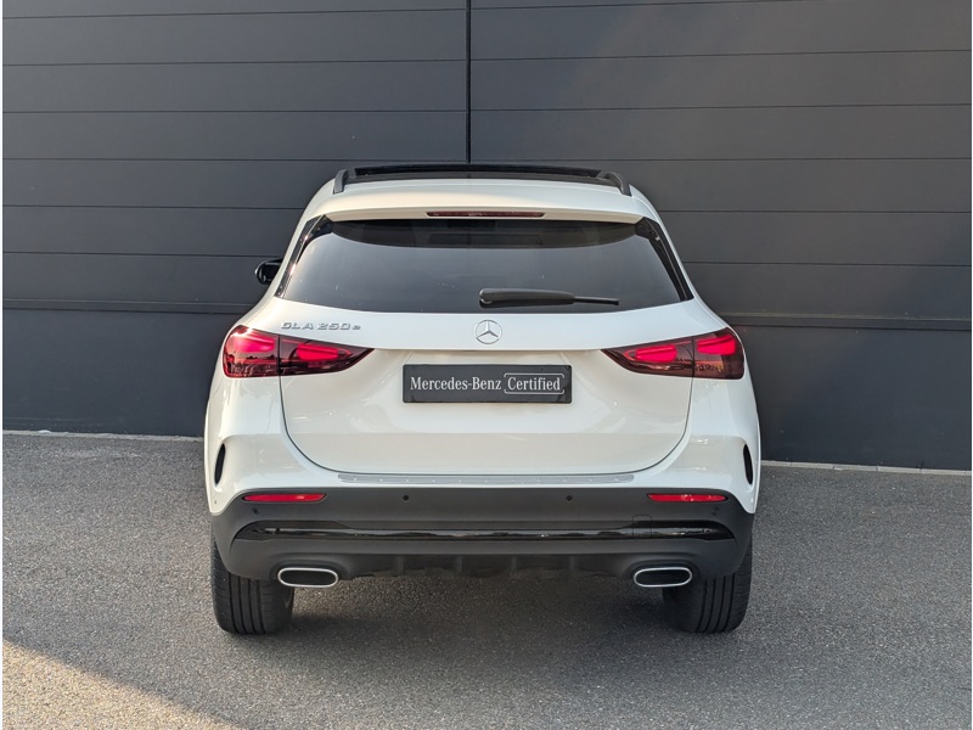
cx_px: 486
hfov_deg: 38.9
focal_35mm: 49
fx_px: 1377
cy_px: 365
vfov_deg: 29.7
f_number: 1.68
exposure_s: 1/562
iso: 21
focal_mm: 6.9
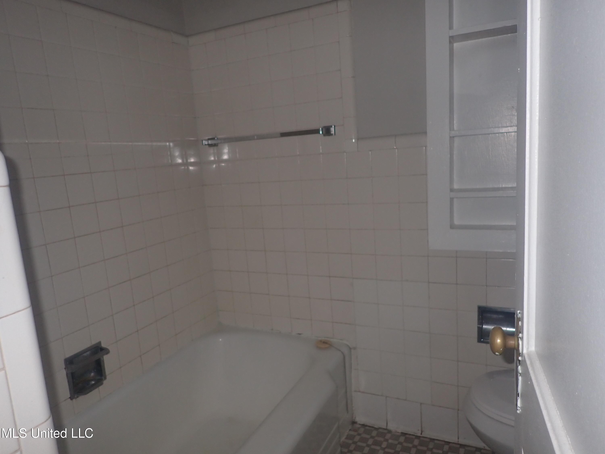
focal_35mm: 25
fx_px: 437
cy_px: 227
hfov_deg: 69.4
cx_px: 302
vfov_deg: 54.9
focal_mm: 4.5
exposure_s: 1/30
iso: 200
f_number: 2
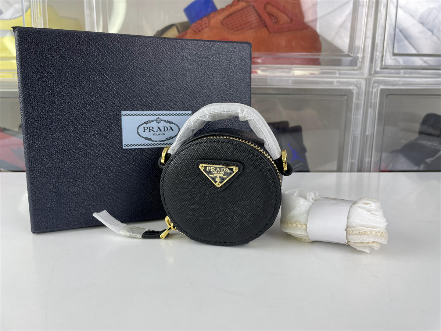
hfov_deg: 67.3
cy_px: 166
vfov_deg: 53.1
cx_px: 220
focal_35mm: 26
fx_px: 331
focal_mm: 4.2
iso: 32
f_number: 1.6
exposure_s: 1/124
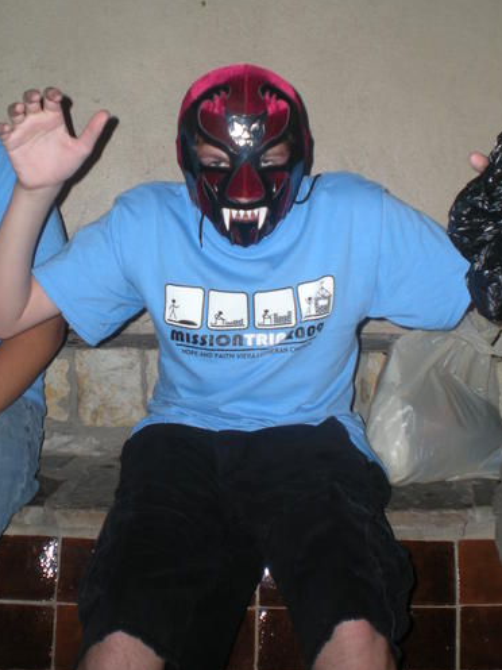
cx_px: 251
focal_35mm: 49
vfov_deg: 38.7
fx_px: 947
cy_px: 254
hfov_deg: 29.7
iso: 82
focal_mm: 6.3
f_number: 3.1
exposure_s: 1/60
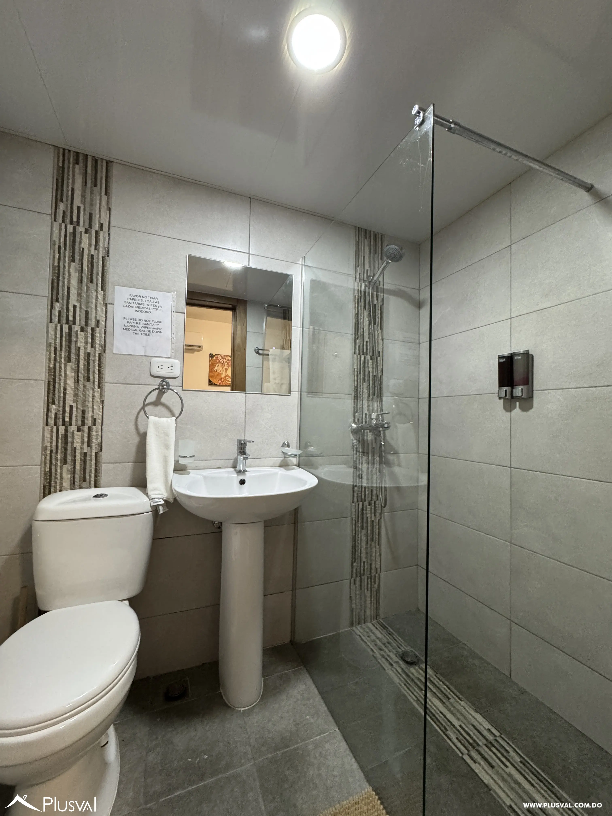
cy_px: 408
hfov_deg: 85.7
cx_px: 306
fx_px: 330
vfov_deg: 102.1
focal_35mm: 14
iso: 400
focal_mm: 2.22
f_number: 2.2
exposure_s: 1/60
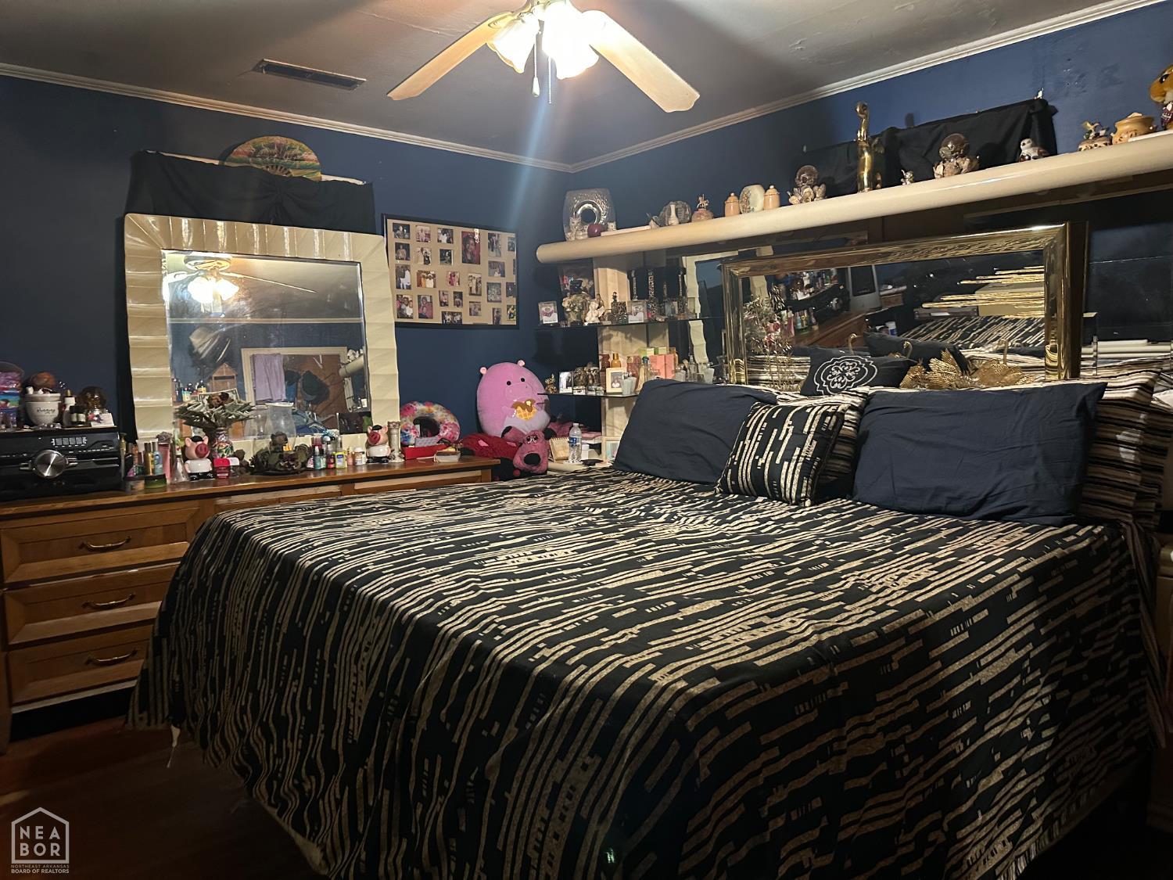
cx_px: 586
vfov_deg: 56.8
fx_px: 813
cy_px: 440
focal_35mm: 24
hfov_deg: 71.6
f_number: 1.78
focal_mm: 6.86
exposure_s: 1/30
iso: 1000
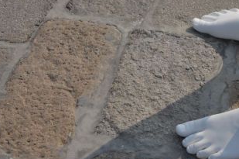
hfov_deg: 19.9
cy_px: 63
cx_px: 182
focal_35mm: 102
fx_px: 676
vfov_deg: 13.4
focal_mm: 42
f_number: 7.1
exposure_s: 1/2500
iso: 250
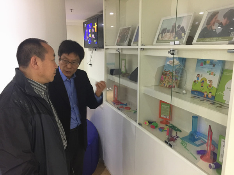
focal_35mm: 29
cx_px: 117
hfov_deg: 61.7
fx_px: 196
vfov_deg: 48.2
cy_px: 88
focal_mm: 4.15
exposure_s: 1/10
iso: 125
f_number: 2.2
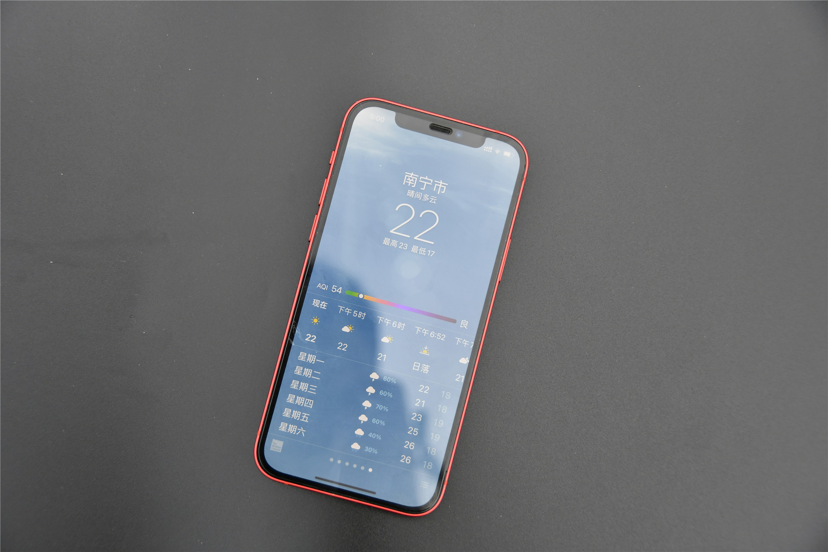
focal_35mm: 75
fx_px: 1725
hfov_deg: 27.0
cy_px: 276
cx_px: 414
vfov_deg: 18.2
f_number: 5
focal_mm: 50
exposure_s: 1/250
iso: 400
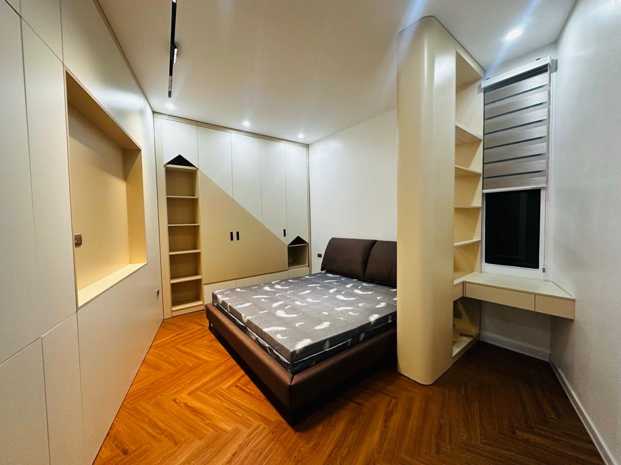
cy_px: 232
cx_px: 310
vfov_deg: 85.7
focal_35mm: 14
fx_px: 251
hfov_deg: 102.1
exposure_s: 1/100
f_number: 2.2
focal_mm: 2.22
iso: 200
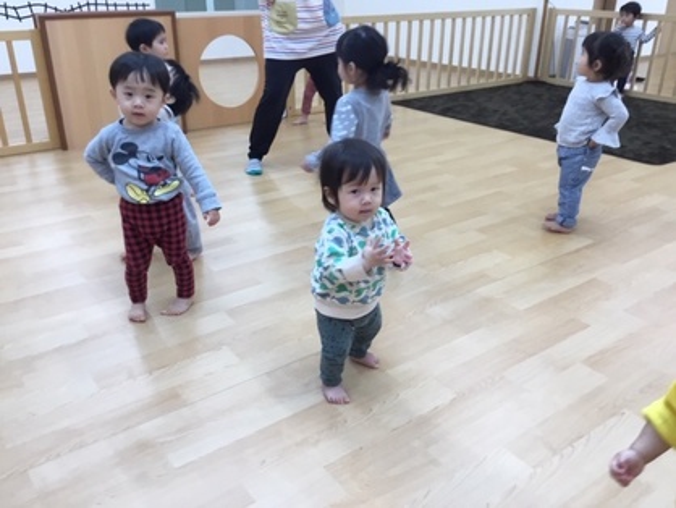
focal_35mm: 31
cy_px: 254
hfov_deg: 58.3
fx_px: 606
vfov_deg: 45.5
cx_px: 338
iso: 32
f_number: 2.4
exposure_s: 1/40
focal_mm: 3.3
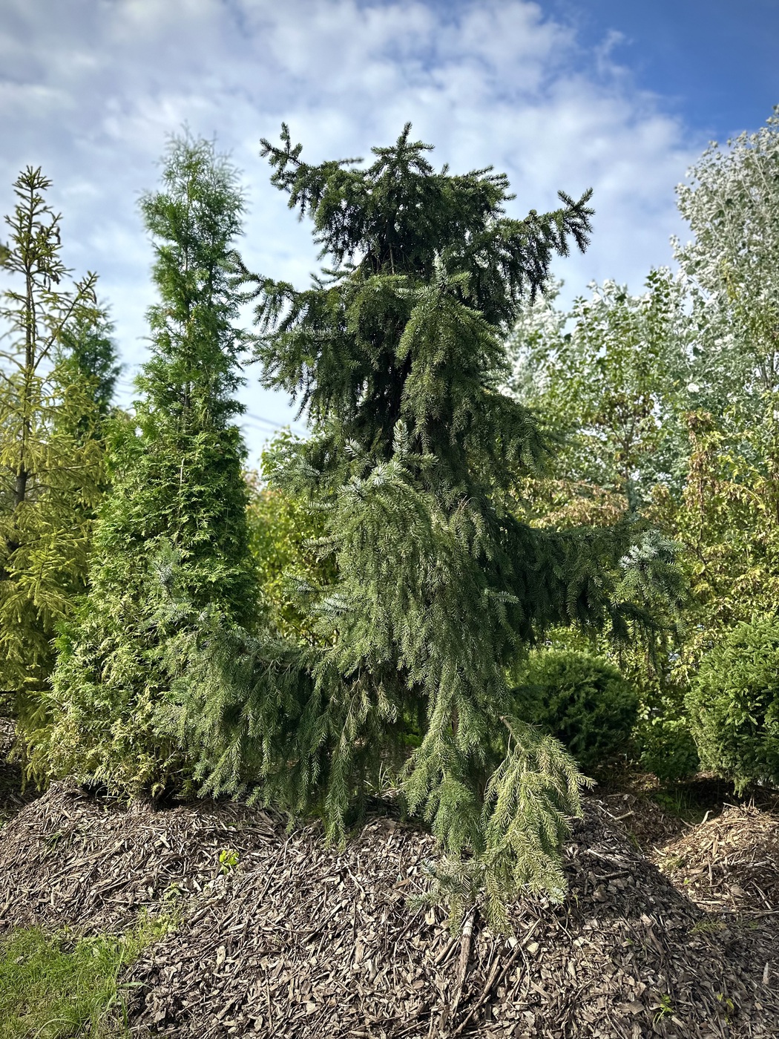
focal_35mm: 24
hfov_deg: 56.8
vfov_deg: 71.6
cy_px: 520
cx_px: 390
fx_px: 720
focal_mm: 6.86
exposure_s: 1/2353
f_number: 1.78
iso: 80
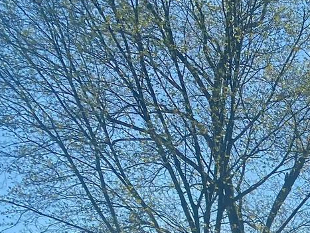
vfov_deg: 11.8
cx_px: 654
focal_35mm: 114
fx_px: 1021
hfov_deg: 14.0
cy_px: 450
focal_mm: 4.25
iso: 32
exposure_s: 1/2358
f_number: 1.8
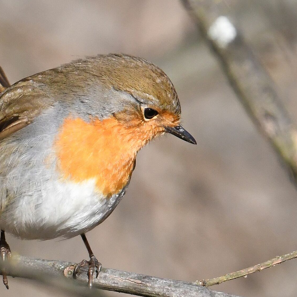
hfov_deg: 1.1
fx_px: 15881
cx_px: 104
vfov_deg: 1.1
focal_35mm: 1636
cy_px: 135
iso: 1250
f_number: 9
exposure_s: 1/1250
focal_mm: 600
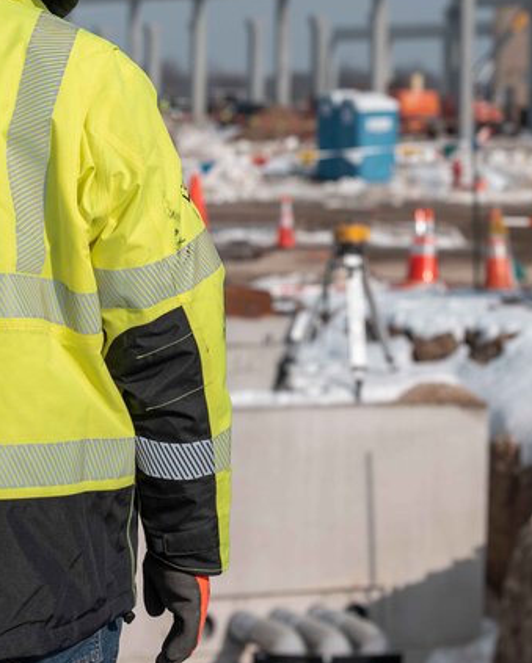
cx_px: 207
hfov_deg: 11.0
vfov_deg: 13.6
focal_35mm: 141
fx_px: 2772
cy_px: 133
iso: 125
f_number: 3.5
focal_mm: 53
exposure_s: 1/4000
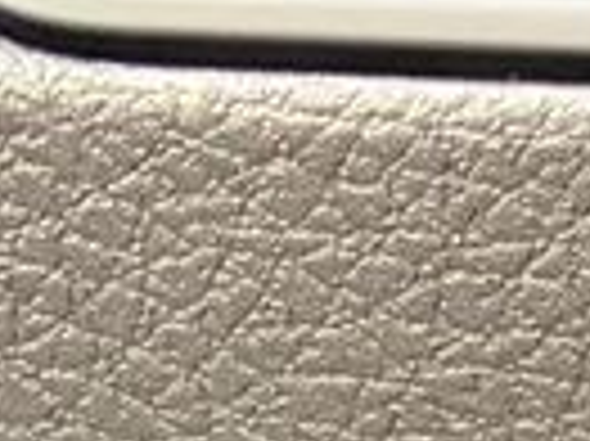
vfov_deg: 6.6
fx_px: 3457
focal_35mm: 203
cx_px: 2085
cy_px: 1354
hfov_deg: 7.7
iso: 125
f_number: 1.8
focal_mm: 4.25
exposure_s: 1/60
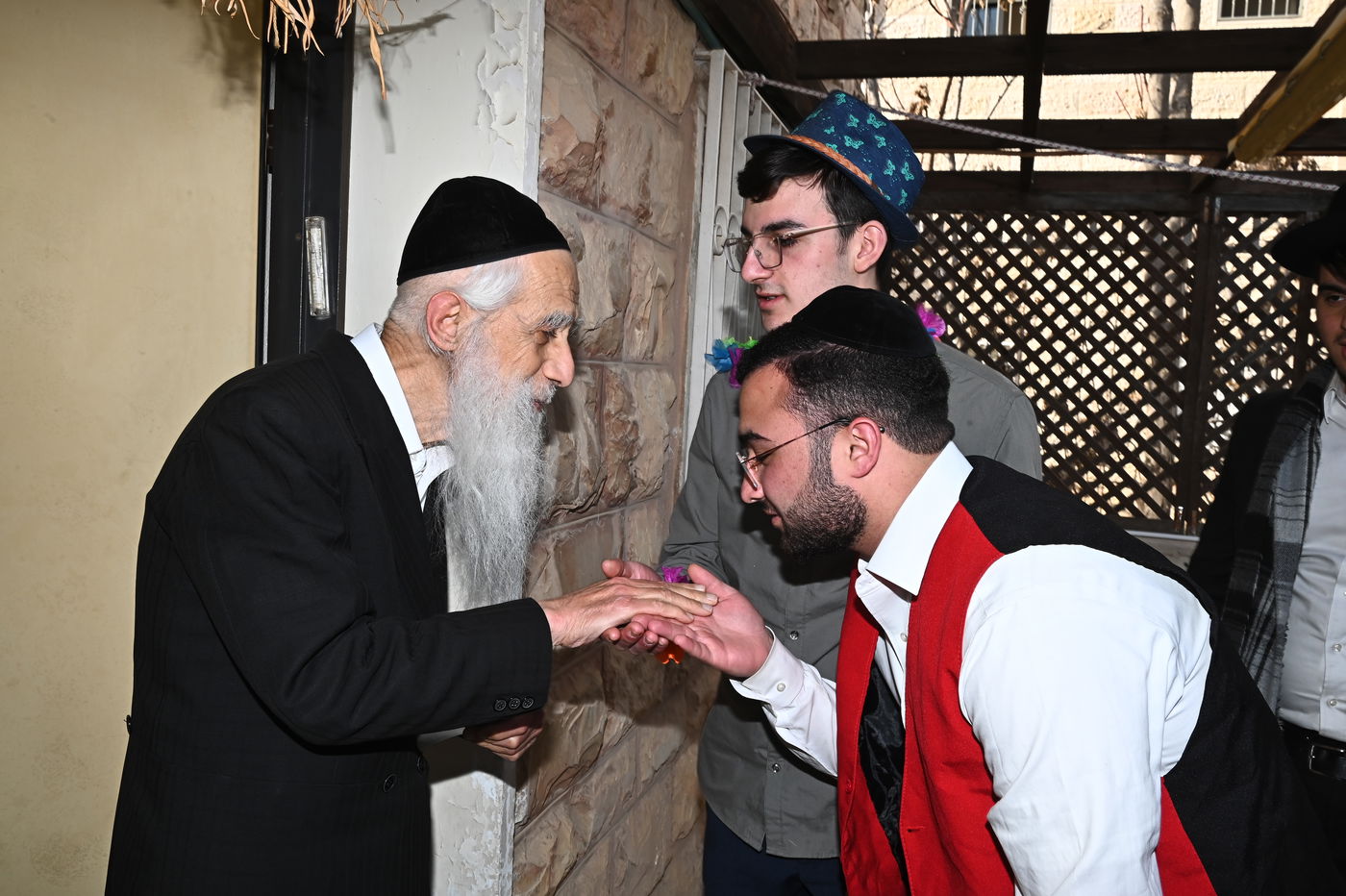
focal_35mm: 28
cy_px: 448
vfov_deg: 46.4
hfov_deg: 65.5
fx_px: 1046
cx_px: 673
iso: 320
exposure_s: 1/125
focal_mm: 28
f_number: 14
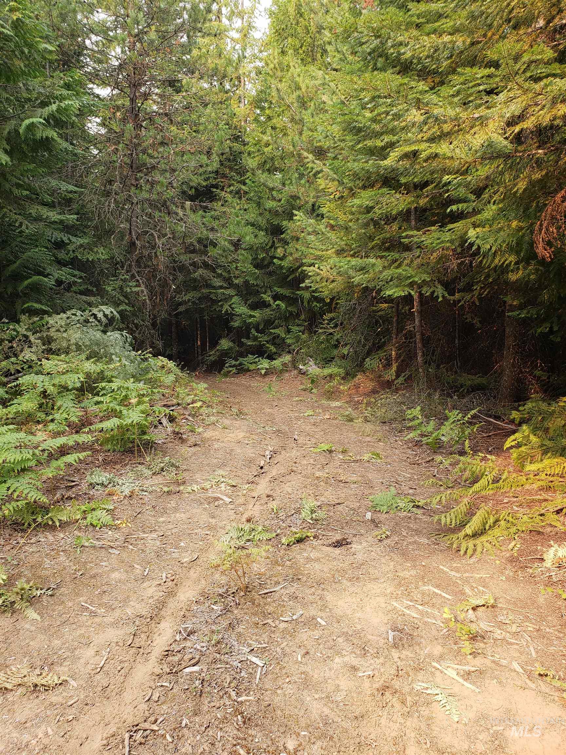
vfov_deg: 67.3
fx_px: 567
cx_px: 283
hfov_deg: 53.1
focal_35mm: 26
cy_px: 378
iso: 50
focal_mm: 4.3
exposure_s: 1/120
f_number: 2.4
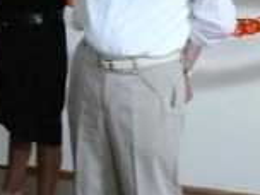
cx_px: -172
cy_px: 19
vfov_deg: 12.0
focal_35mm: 123
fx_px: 924
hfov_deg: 14.5
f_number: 2.8
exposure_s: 1/20
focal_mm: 7.4
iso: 800
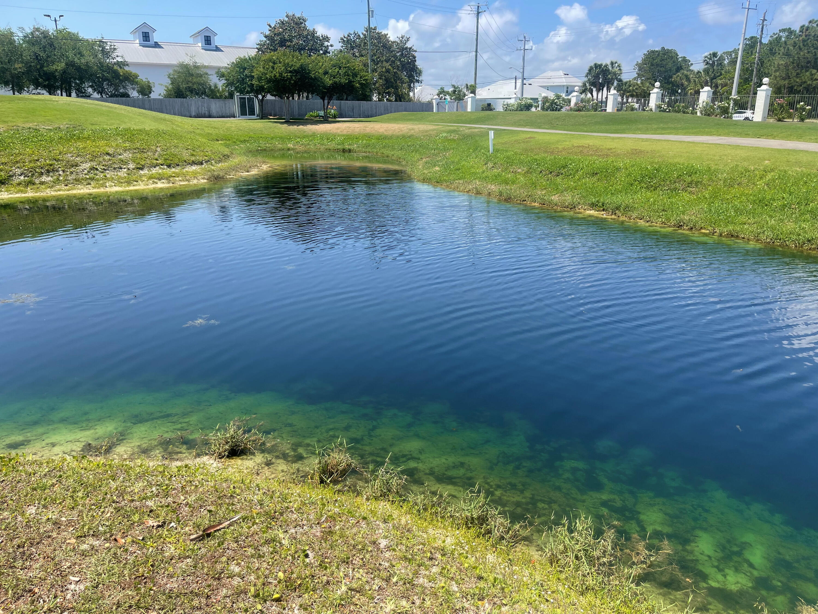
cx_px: 409
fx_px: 591
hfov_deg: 69.4
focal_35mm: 25
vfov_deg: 54.9
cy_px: 307
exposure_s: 1/2165
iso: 32
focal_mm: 5.1
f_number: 1.6
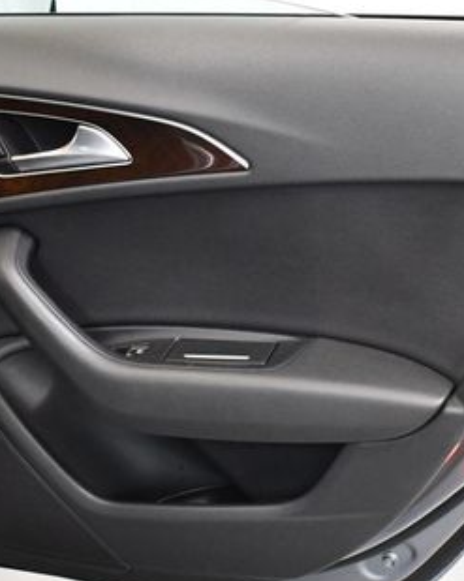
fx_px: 1202
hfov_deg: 21.8
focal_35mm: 70
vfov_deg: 27.1
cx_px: 289
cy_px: 316
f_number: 3.5
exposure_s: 1/100
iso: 3200
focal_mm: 18
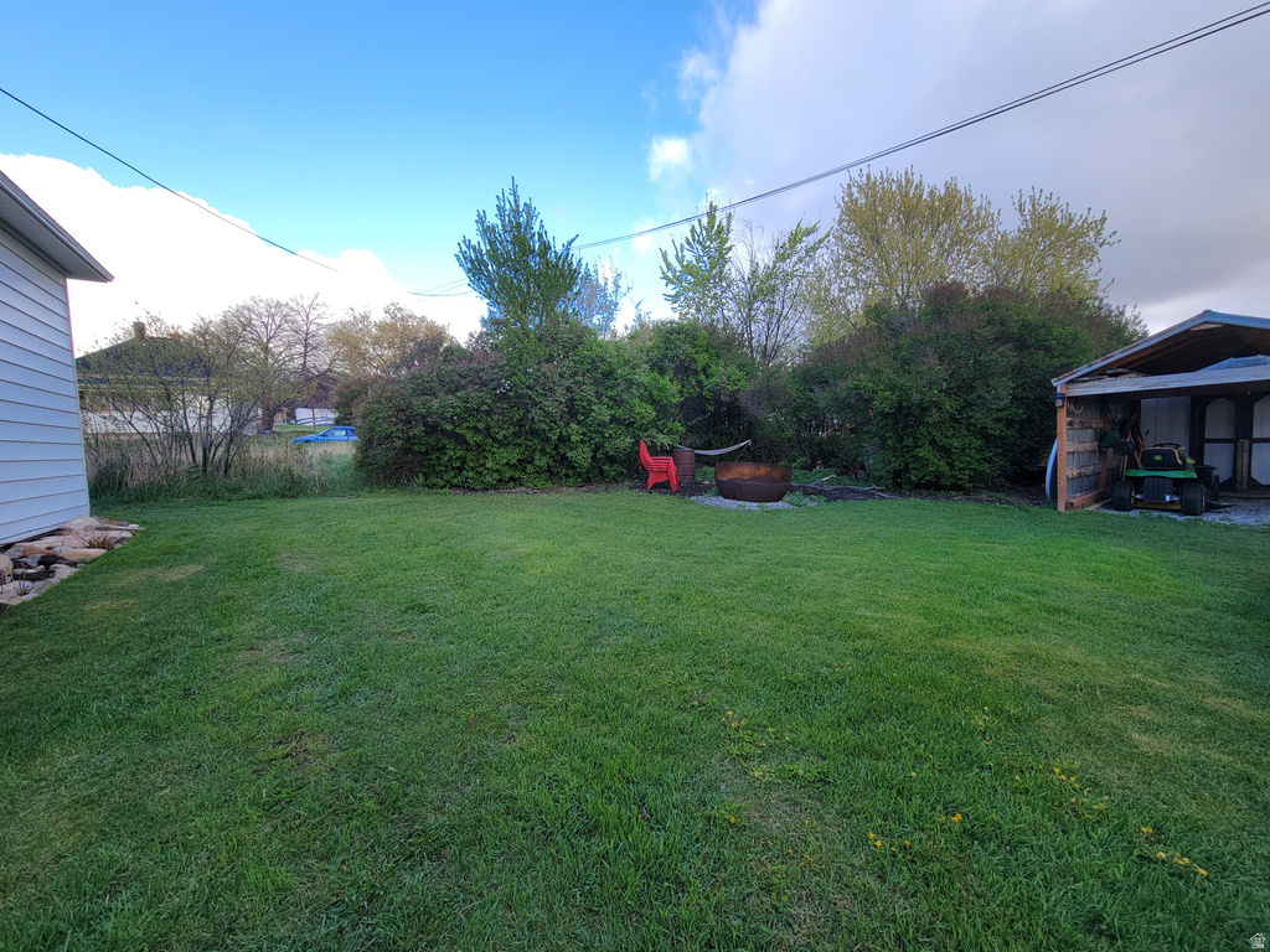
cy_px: 476
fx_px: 477
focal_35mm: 13
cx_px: 635
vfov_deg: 89.9
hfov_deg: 106.2
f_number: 2.2
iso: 50
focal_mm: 2.2
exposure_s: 1/251
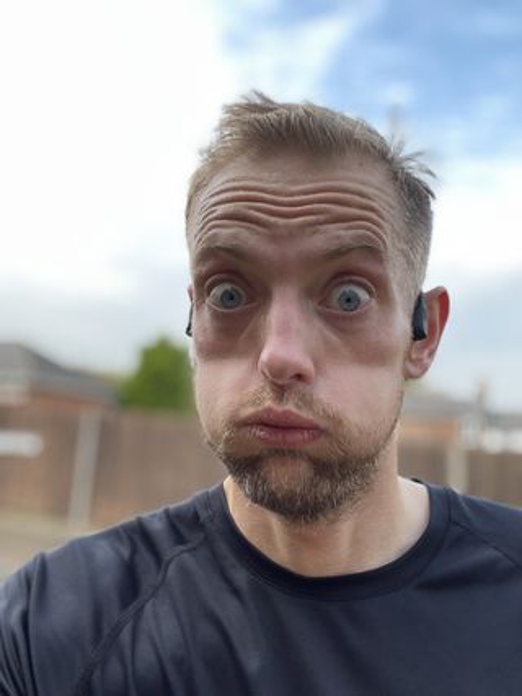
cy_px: 348
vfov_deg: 60.0
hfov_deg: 46.8
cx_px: 261
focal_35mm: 30
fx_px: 603
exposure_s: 1/121
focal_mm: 2.71
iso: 40
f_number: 2.2
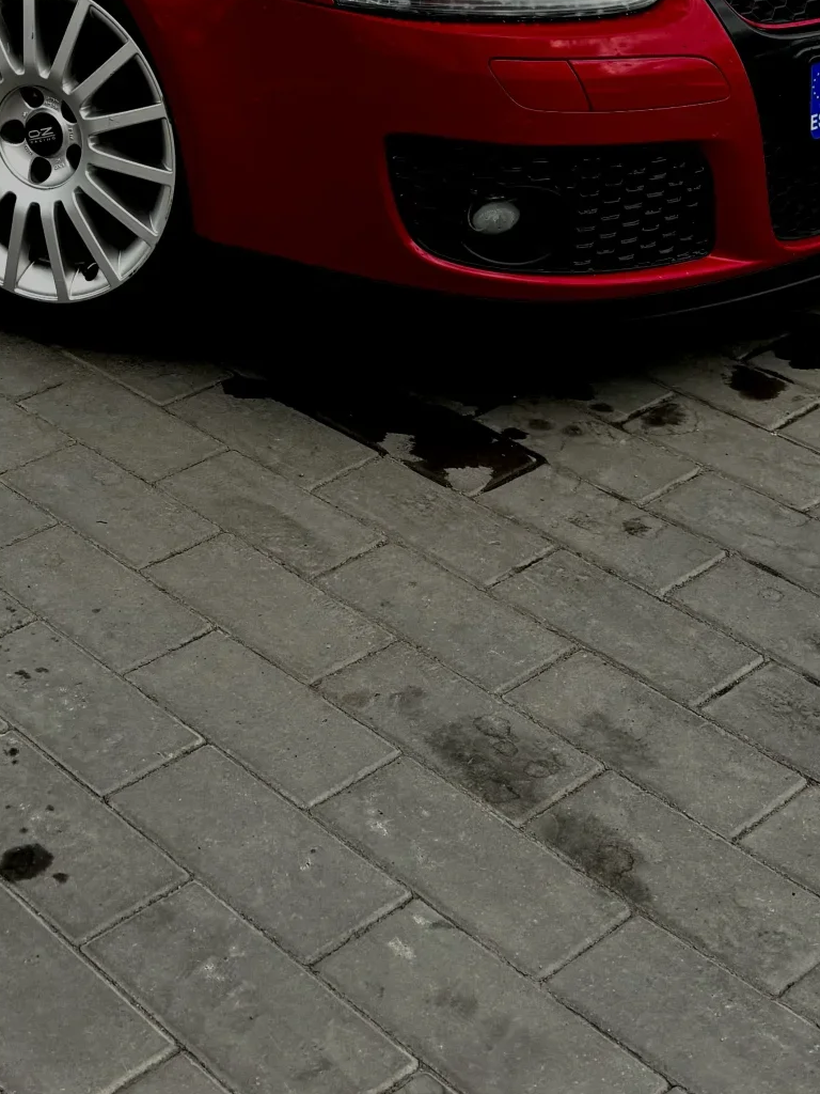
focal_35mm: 65
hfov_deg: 22.3
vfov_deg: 27.0
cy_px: -153
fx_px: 2053
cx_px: 160
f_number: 1.6
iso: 50
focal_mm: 5.96
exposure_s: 1/1667
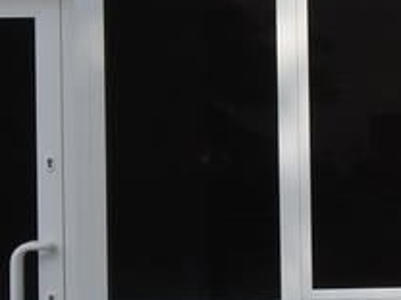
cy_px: 140
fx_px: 1992
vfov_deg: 8.6
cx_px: 314
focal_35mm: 172
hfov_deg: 11.5
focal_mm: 9.9
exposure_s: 1/1250
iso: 125
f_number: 4.1
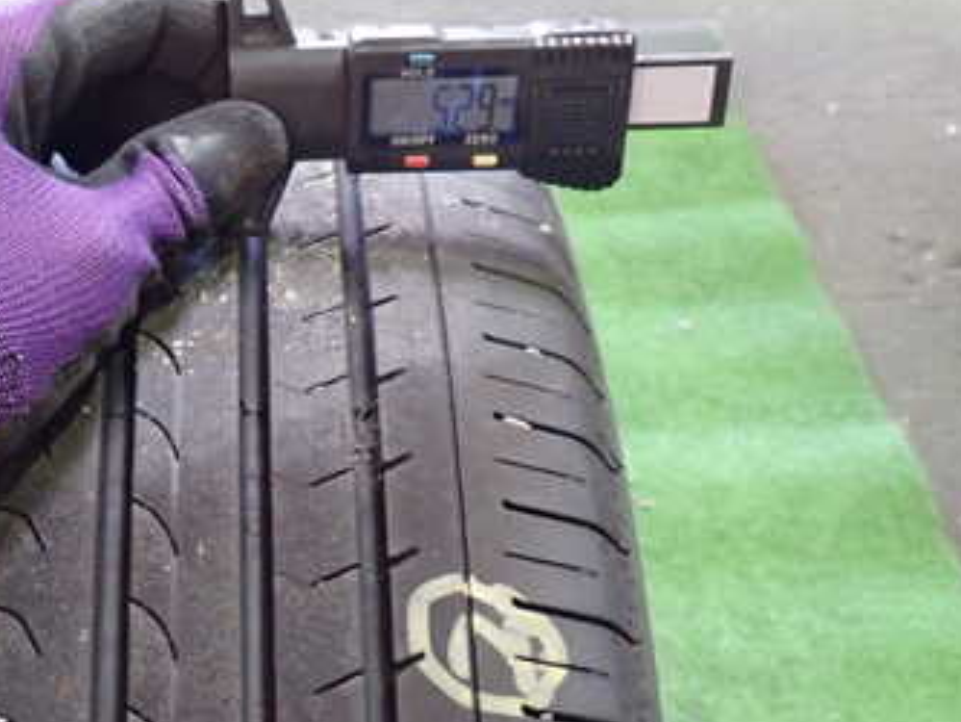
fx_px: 1500
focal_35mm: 54
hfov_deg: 34.0
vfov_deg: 26.9
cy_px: 471
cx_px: 136
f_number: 2.3
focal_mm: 5.4
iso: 640
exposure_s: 1/30
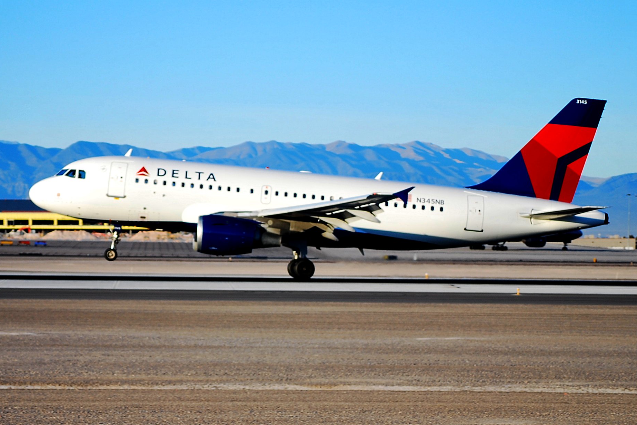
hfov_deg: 18.8
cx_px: 317
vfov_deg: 12.6
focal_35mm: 109
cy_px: 210
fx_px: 1928
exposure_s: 1/400
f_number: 4.2
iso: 100
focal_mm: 72
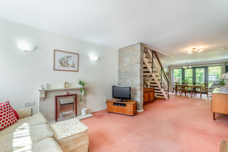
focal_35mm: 15
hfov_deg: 100.4
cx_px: 114
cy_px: 76
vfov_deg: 77.3
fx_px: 95
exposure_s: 1/100
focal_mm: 10
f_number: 8
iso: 400
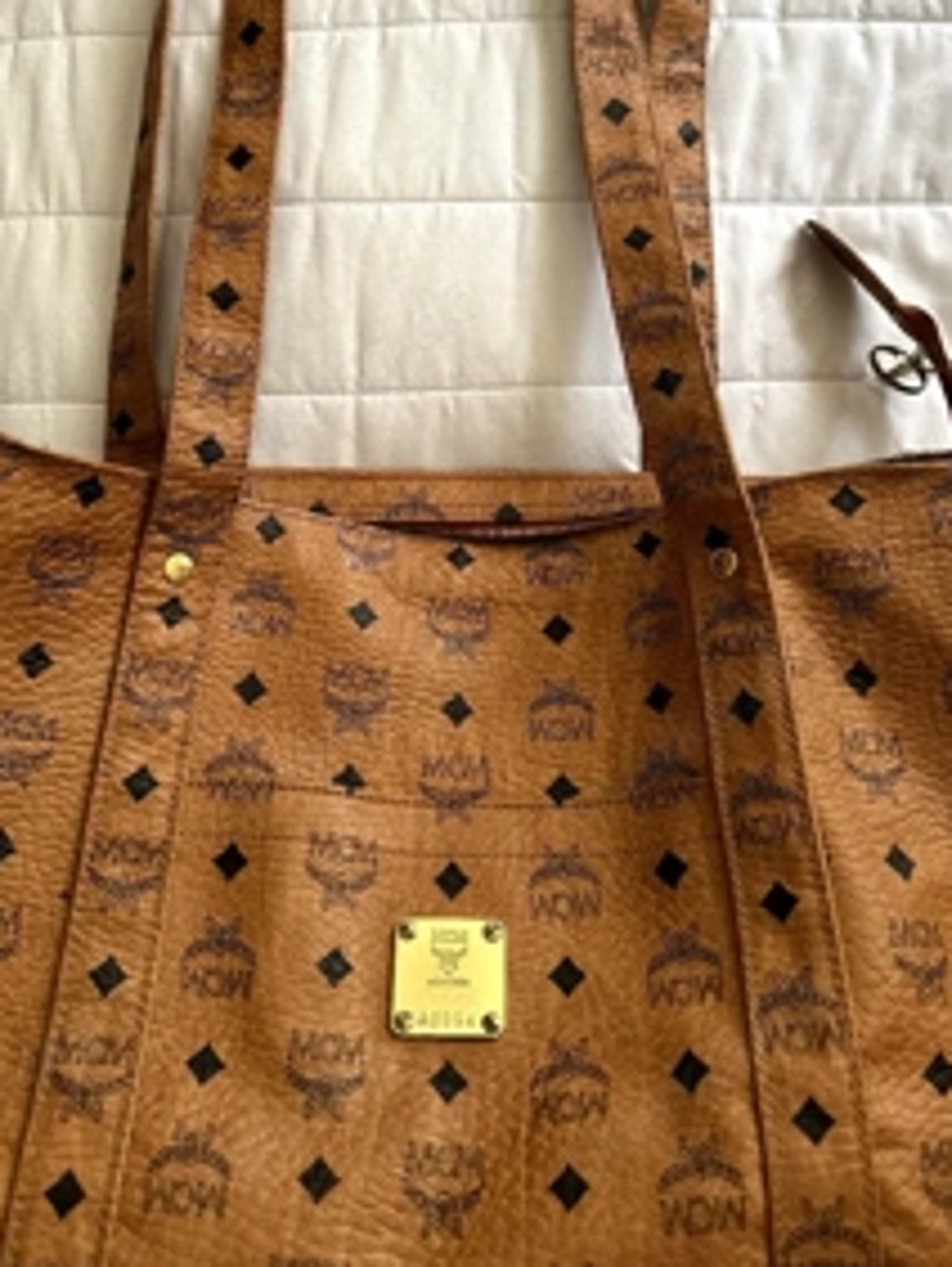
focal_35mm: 34
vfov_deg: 52.9
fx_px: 1245
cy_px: 427
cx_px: 445
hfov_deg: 41.8
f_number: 1.78
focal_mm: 6.86
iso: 320
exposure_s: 1/60.2
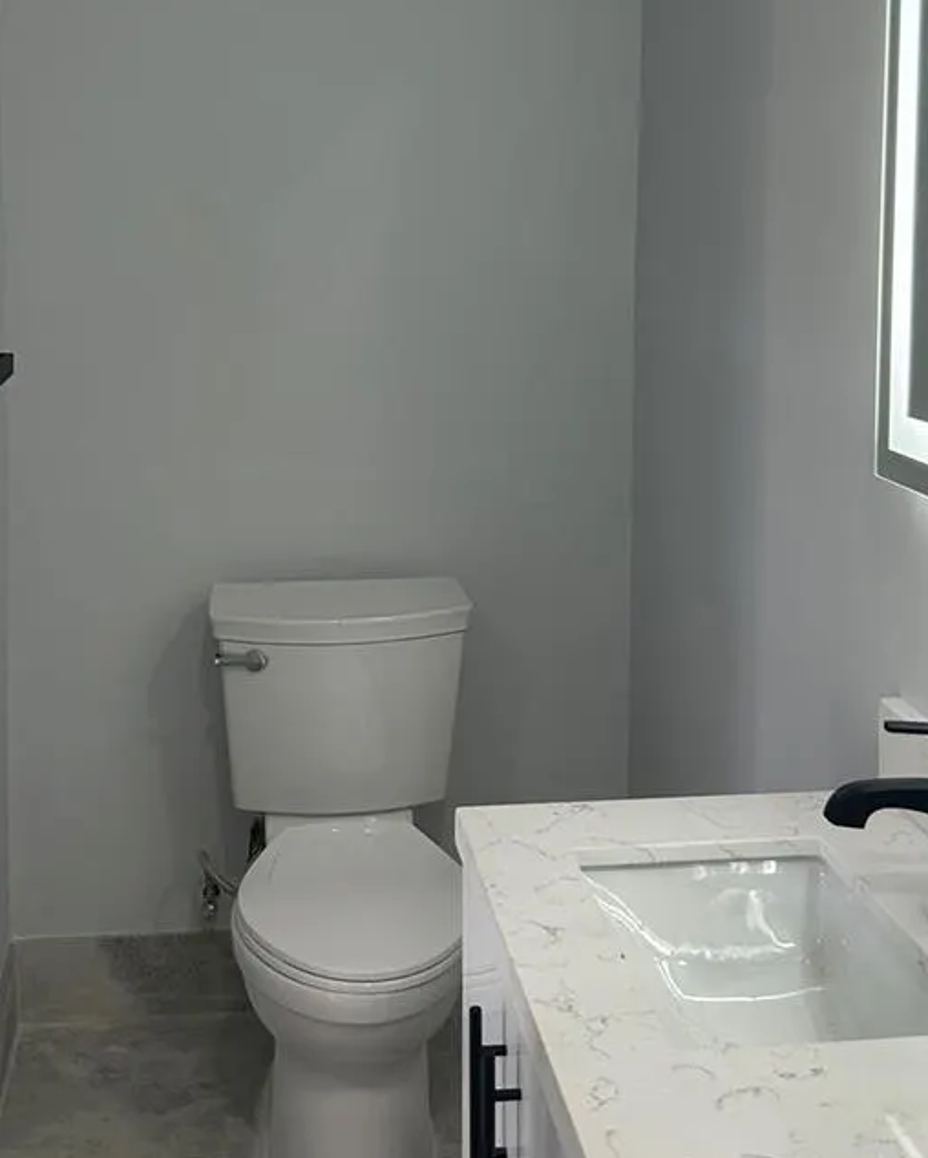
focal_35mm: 48
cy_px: 290
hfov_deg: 31.5
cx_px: 438
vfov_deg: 37.8
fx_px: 1646
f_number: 1.5
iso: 80
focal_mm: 5.7
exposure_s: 1/120
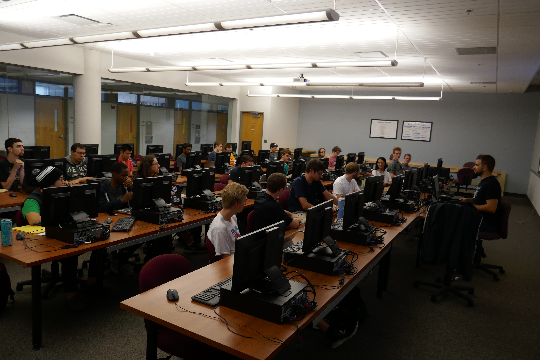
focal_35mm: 25
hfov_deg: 71.5
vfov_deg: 51.3
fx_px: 375
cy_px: 180
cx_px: 270
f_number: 2.8
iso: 250
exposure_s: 1/60
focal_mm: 9.1
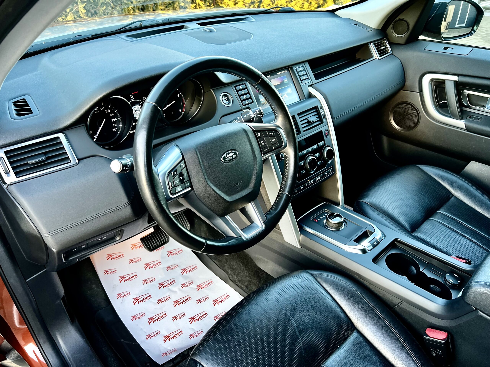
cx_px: 245
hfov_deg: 67.3
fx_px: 368
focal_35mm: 26
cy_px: 184
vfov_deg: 53.1
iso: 125
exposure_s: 1/113
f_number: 1.5
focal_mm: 5.7
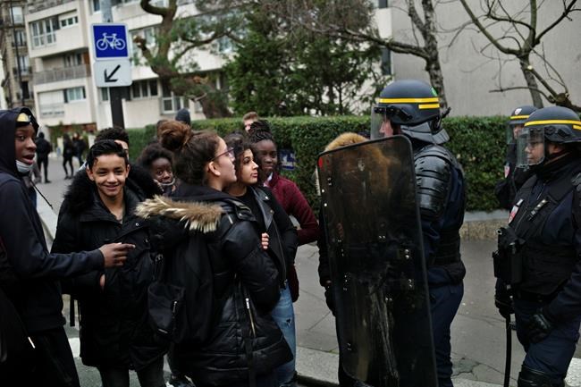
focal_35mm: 35
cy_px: 194
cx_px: 290
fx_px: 565
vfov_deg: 37.8
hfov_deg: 54.4
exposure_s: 1/1500
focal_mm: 35
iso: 800
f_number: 2.8
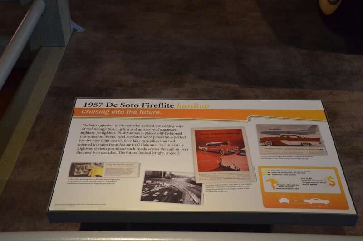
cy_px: 120
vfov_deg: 28.0
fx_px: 483
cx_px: 182
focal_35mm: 48
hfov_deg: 41.2
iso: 3200
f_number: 8
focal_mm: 32
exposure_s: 1/250
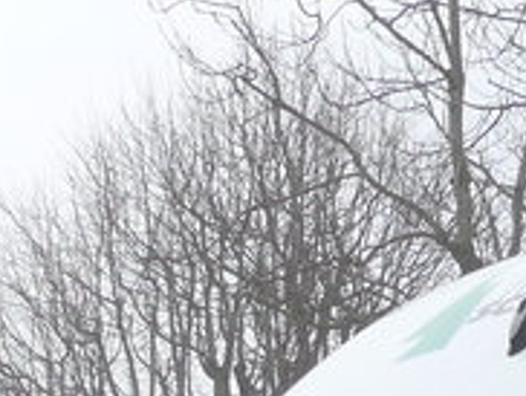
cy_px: 1072
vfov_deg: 7.2
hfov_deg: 10.2
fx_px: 2906
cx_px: 665
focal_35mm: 191
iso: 80
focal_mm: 6
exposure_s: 1/1300
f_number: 2.8
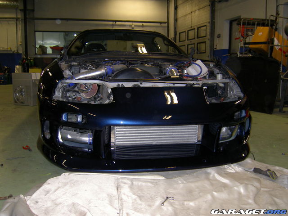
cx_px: 144
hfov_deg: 54.0
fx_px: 283
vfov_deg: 41.8
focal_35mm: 34
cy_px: 108
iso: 100
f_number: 2.8
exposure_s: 1/60
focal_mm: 5.6
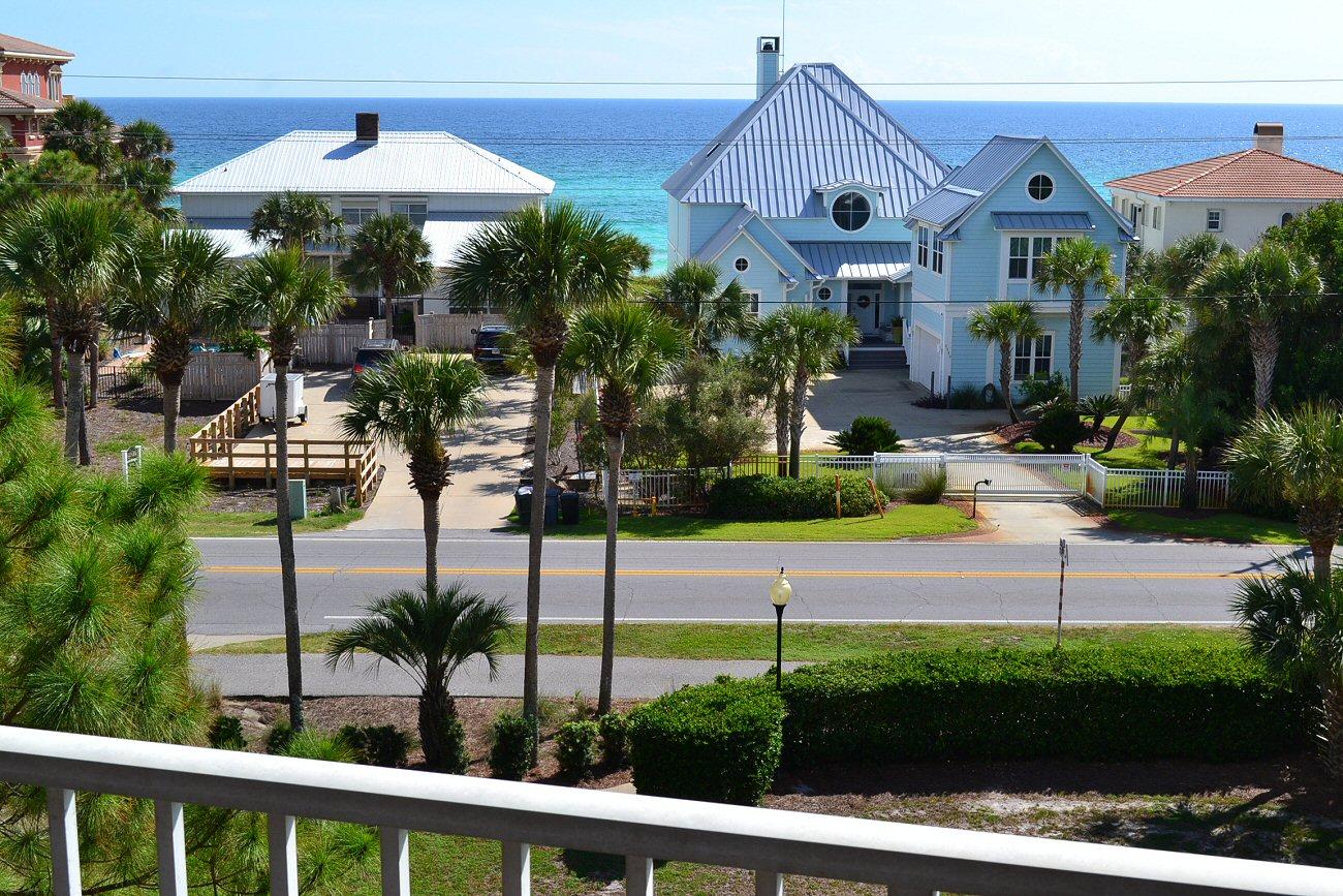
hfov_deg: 41.1
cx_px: 672
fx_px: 1791
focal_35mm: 48
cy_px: 448
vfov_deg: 28.1
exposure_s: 1/400
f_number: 11
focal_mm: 32
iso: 400
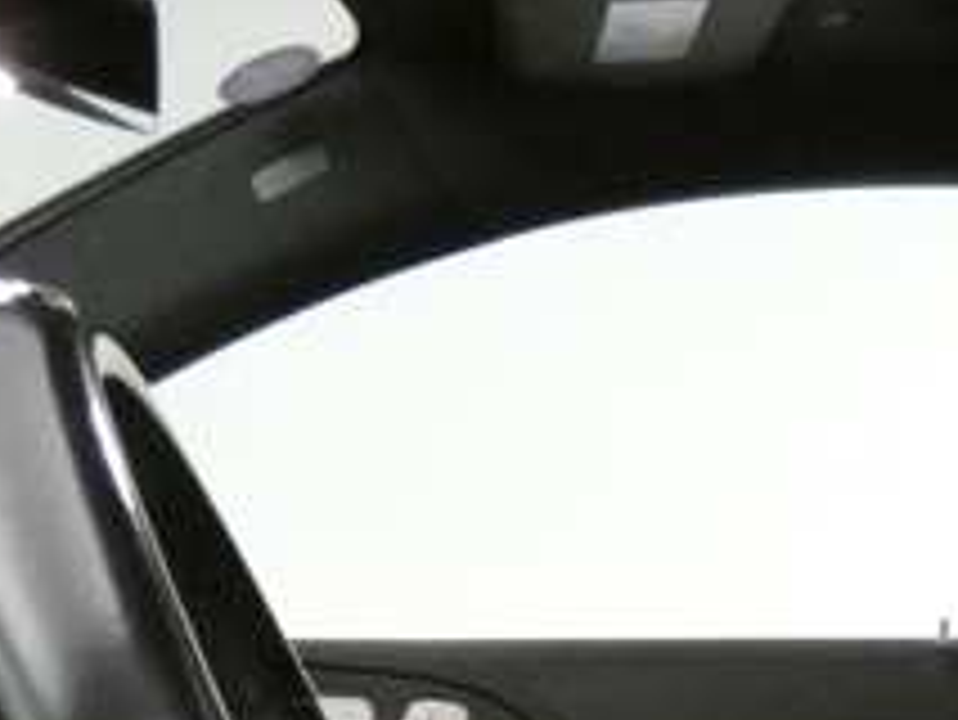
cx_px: 1079
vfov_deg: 16.6
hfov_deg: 24.1
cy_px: 1269
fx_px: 2077
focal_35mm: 75
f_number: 2.8
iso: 1600
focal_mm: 3.6
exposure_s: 1/30
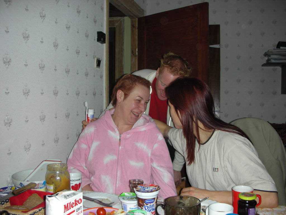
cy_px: 108
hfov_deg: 52.6
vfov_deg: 40.7
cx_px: 143
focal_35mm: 35
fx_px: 289
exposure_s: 1/60.1
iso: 50
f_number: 3
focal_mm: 5.8
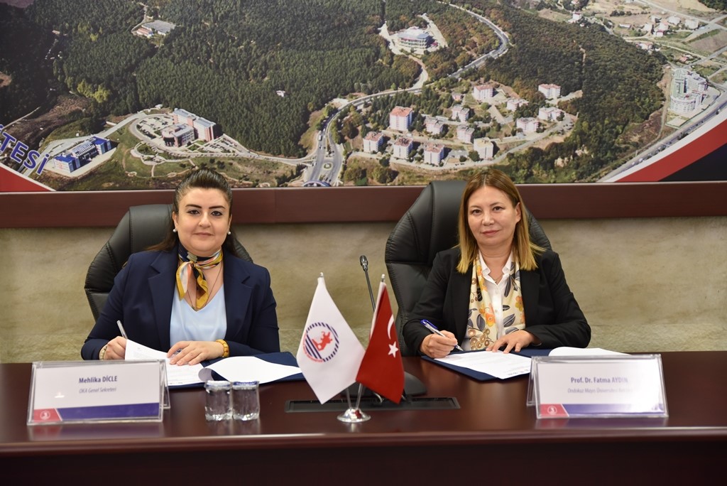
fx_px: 1010
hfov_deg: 39.6
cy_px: 243
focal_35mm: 50
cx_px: 364
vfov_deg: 27.0
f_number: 2.8
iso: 1250
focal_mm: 50
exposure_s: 1/60
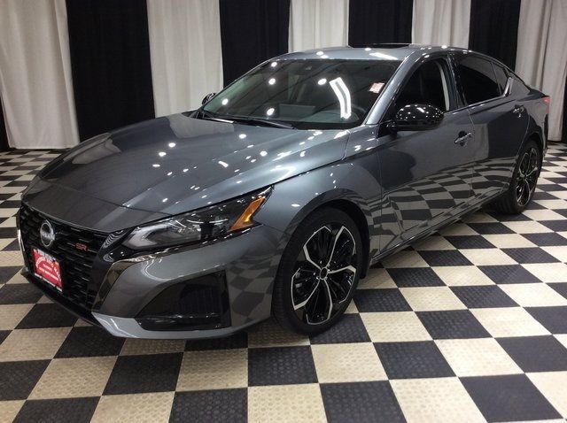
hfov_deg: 56.9
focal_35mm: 32
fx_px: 523
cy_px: 212
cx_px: 284
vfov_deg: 44.1
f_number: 2.4
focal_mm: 3.3
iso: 64
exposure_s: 1/24
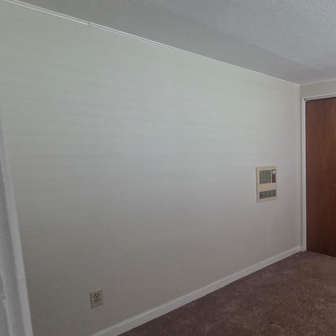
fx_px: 264
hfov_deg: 54.6
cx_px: 315
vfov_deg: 64.8
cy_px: 188
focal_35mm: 24
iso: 320
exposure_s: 1/60
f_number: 2.2
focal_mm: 2.2
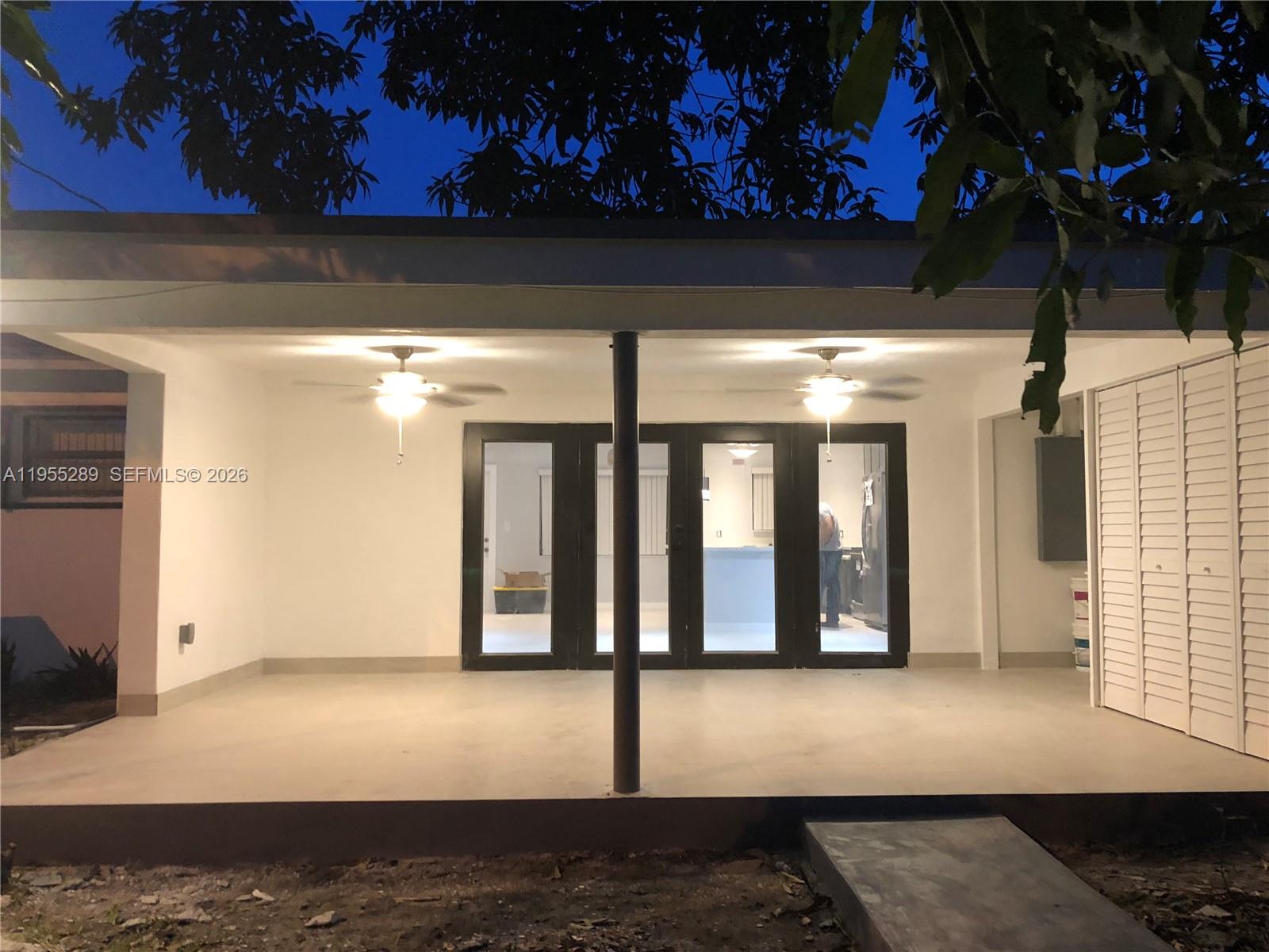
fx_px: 1026
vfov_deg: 49.7
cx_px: 634
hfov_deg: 63.4
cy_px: 476
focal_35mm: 28
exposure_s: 1/12
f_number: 1.8
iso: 100
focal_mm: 3.99
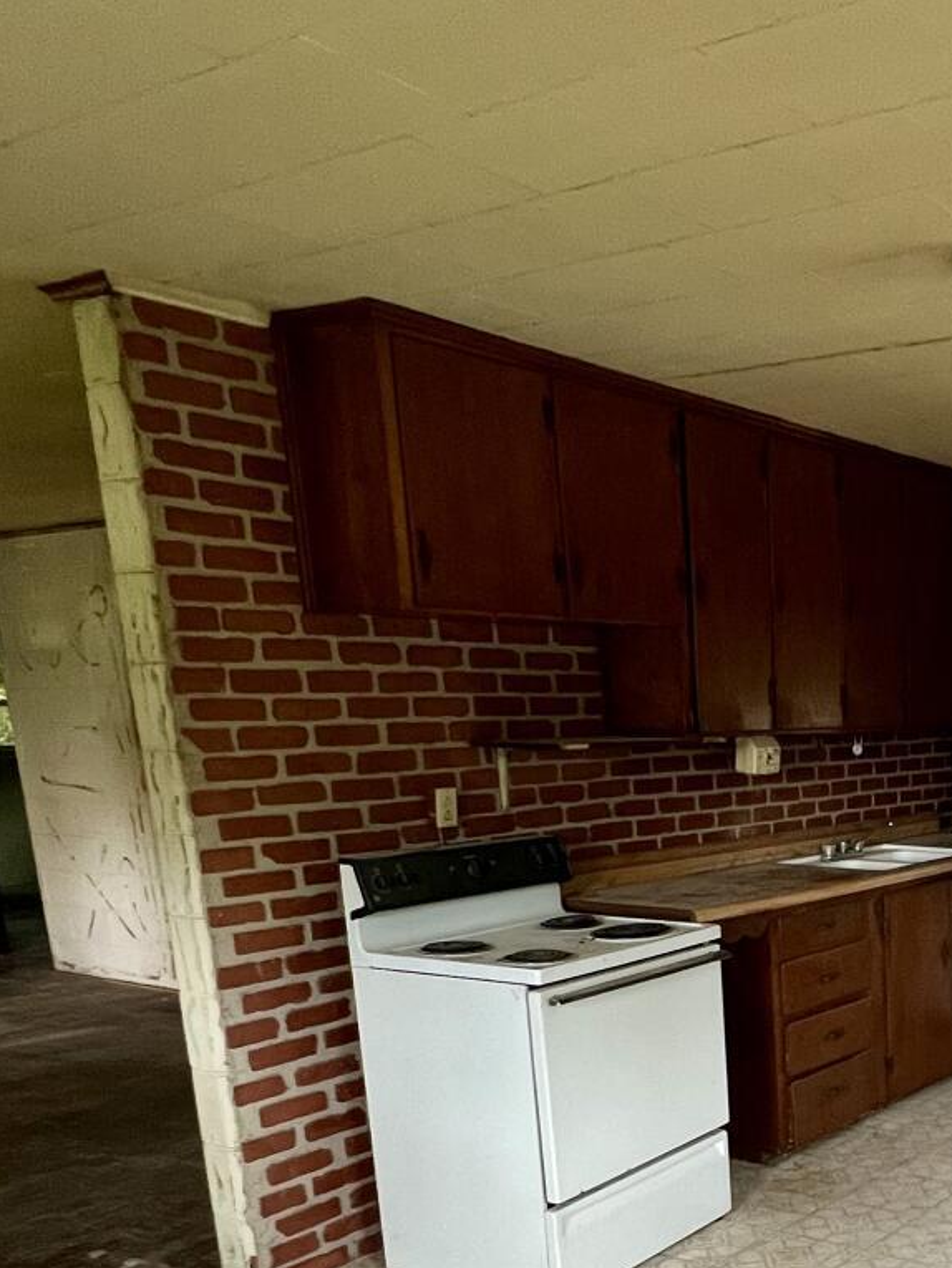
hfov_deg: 37.0
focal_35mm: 34
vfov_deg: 50.1
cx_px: 974
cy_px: 1048
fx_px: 1246
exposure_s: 1/90
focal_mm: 1.57
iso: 250
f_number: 1.8
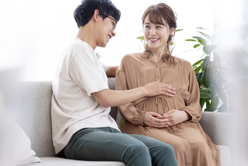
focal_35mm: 110
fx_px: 758
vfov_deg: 12.5
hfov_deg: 18.6
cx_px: 124
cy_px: 83
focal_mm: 110
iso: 250
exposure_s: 1/100
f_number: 4.5
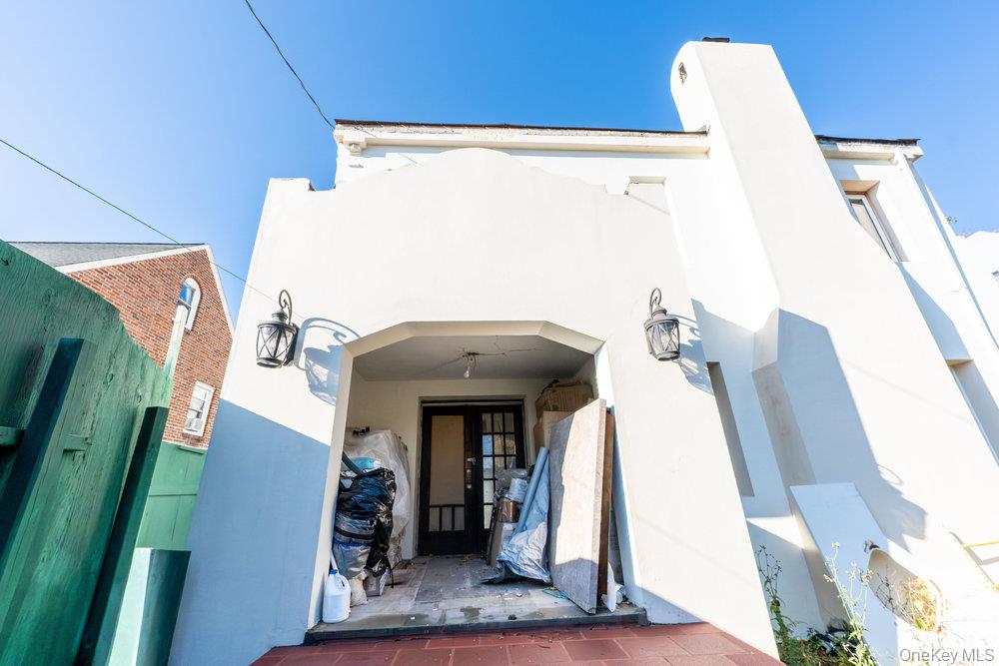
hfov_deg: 104.2
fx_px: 389
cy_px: 333
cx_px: 500
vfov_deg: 81.2
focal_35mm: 14
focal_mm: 14
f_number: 8
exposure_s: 1/6400
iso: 800
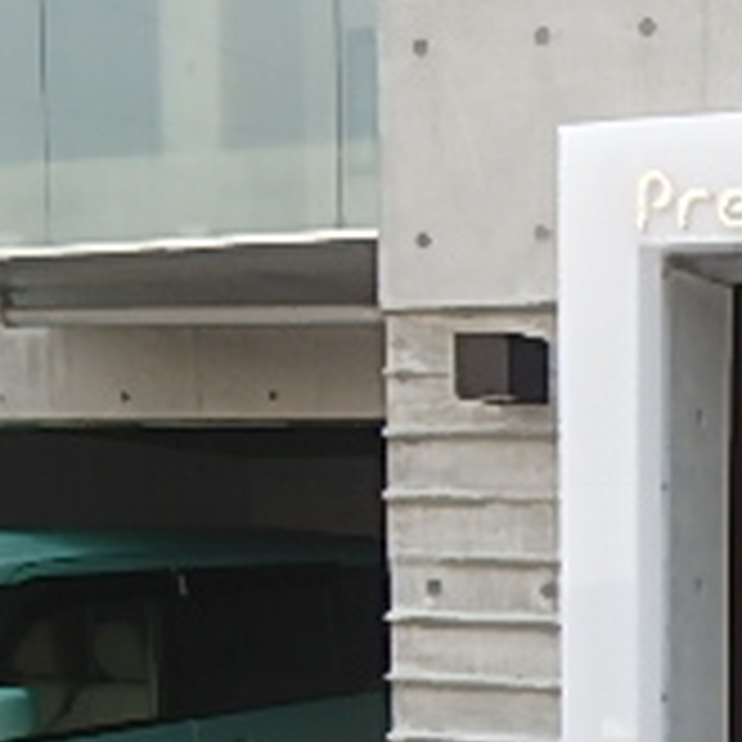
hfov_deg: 20.3
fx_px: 1746
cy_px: 913
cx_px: 1142
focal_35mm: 72
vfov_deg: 22.0
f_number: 3.5
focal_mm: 3.7
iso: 125
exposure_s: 1/320
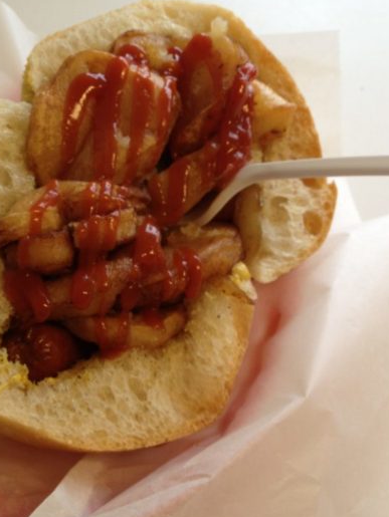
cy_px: 202
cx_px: 130
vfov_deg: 39.4
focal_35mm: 48
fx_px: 718
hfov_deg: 30.1
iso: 64
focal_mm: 4.28
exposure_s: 1/30
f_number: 2.4
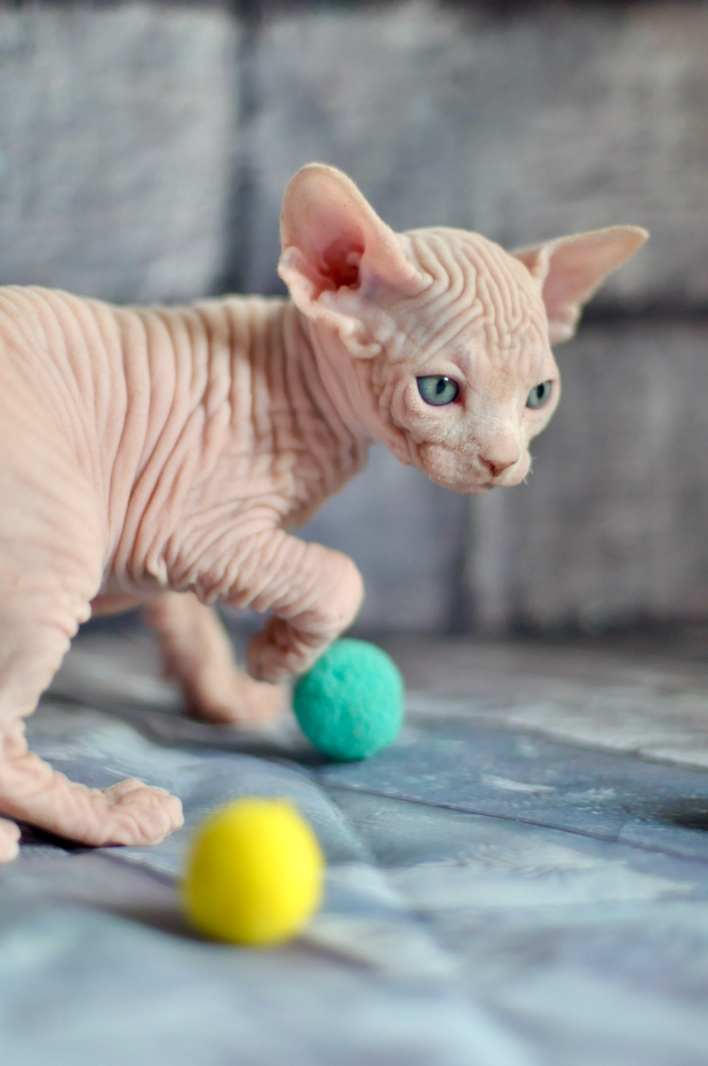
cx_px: 354
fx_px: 2218
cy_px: 533
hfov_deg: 18.1
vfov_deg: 27.0
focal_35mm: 75
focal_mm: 50
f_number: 1.4
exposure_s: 1/1250
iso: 800
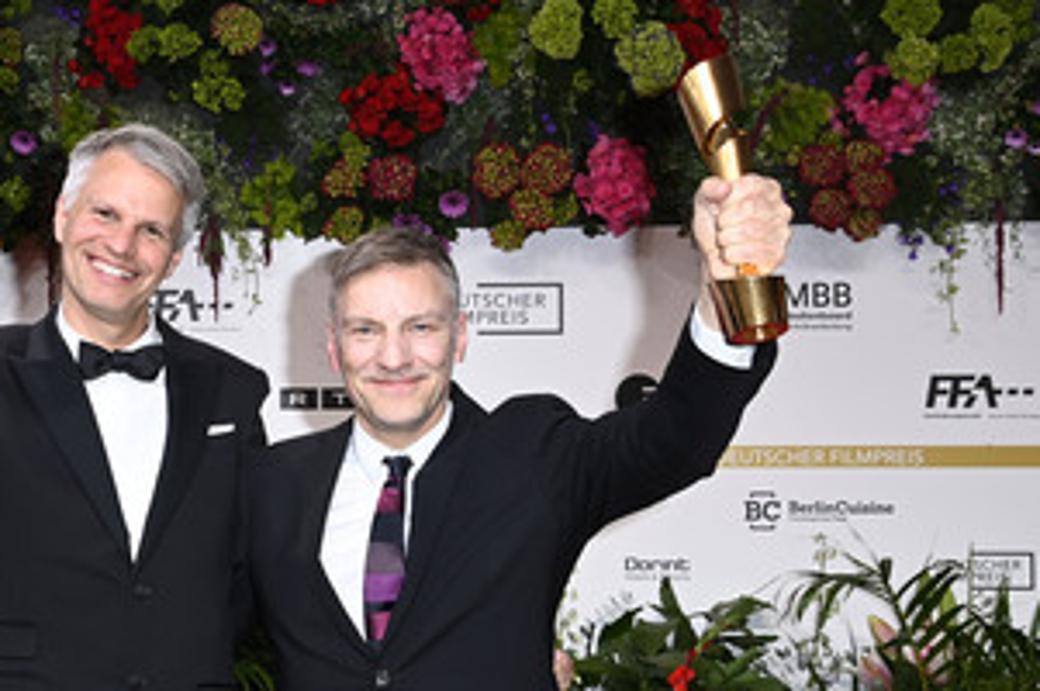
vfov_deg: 23.6
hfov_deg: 34.5
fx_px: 1645
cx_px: 285
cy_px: 463
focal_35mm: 57
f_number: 6.3
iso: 1000
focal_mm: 38
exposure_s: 1/250
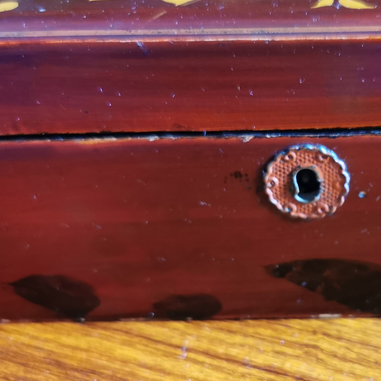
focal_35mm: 57
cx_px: 326
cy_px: 228
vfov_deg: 30.0
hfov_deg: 29.1
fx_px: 710
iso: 320
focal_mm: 5.56
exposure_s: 1/50
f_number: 1.6
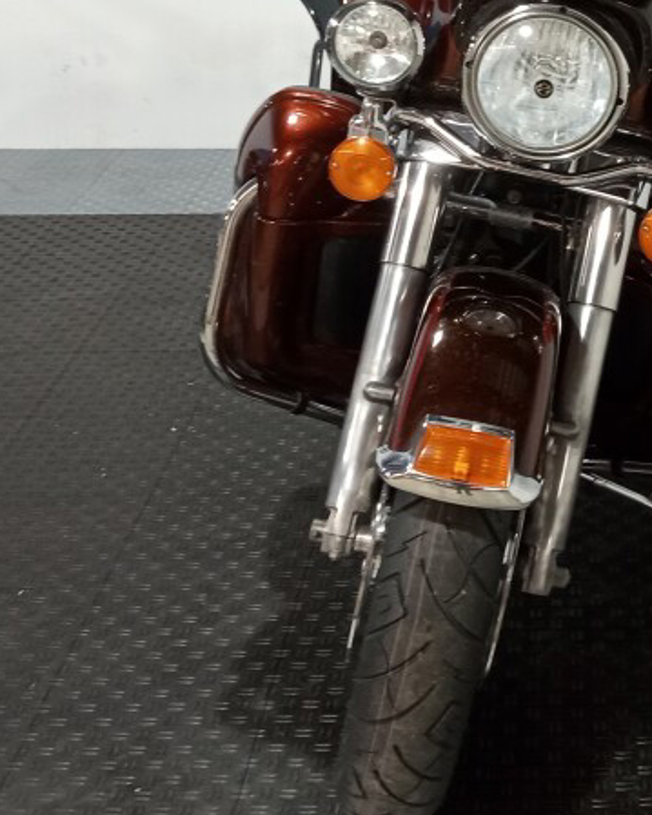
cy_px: 171
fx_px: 1568
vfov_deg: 28.6
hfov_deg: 22.6
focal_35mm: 65
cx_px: 640
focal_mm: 3.71
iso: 359
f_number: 2.2
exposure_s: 1/40
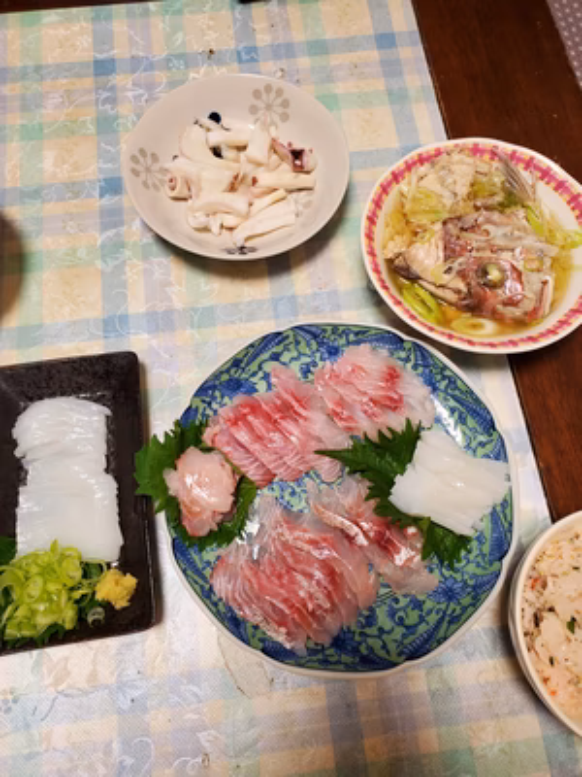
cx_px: 291
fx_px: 583
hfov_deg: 53.1
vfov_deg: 67.3
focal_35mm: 26
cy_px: 388
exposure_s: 1/50
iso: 200
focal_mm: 4.3
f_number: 2.4
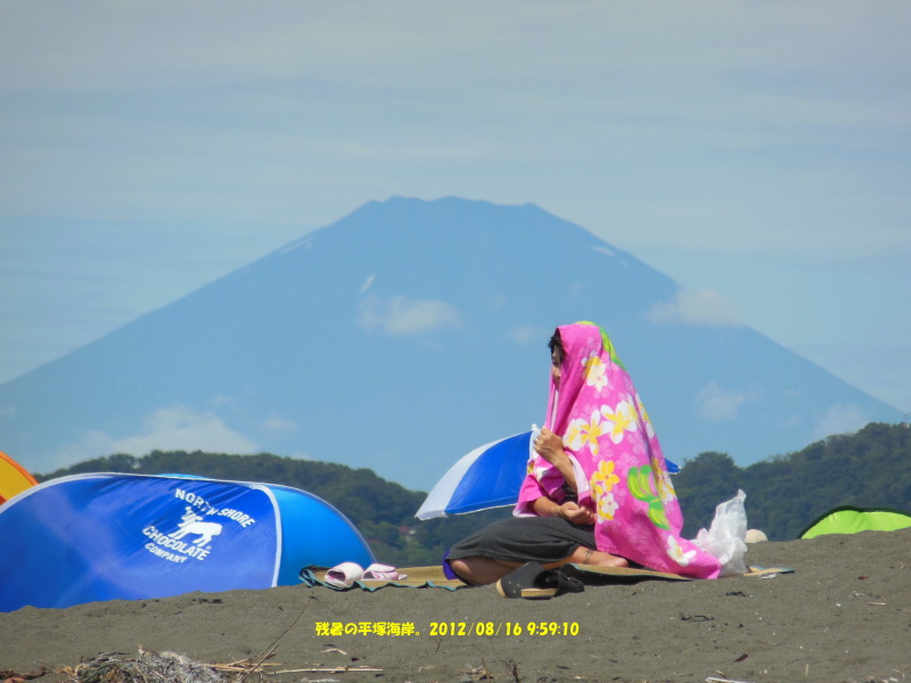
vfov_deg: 3.3
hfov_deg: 4.4
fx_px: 11948
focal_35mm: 454
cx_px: 456
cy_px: 342
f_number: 5.9
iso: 125
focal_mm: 81
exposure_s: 1/800
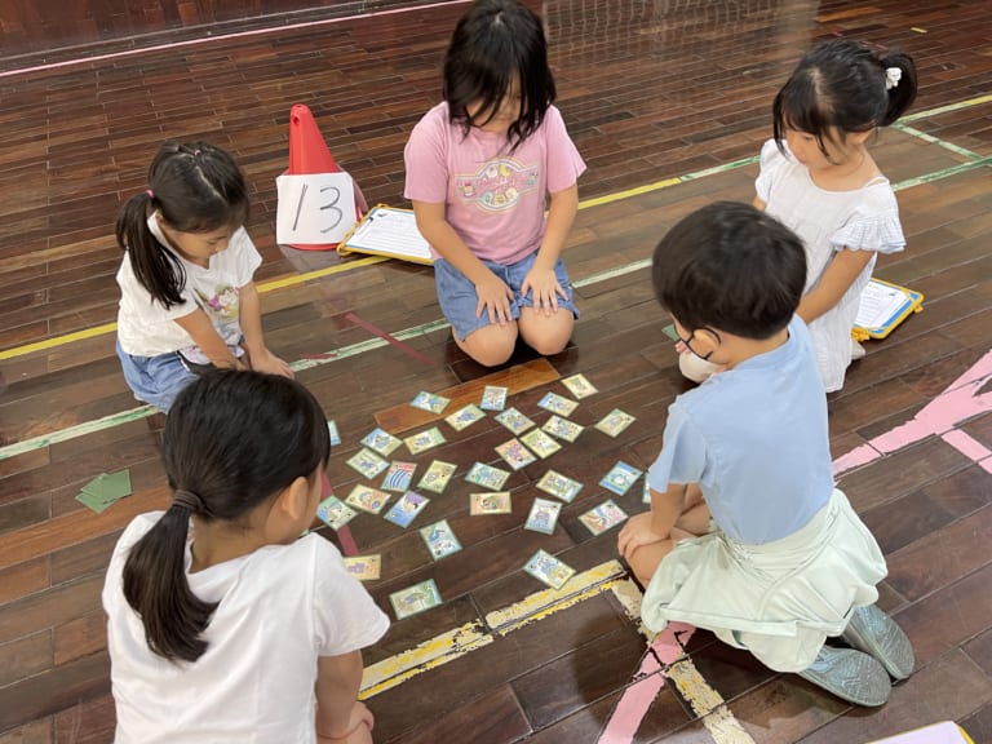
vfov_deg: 54.9
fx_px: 716
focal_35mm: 25
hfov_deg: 69.4
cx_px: 496
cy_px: 372
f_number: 1.6
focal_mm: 5.1
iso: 100
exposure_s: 1/50
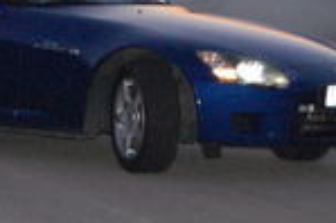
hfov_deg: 7.1
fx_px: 2696
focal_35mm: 289
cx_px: 14
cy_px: 79
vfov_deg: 4.7
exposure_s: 1/60
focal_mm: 45
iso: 1600
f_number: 5.3
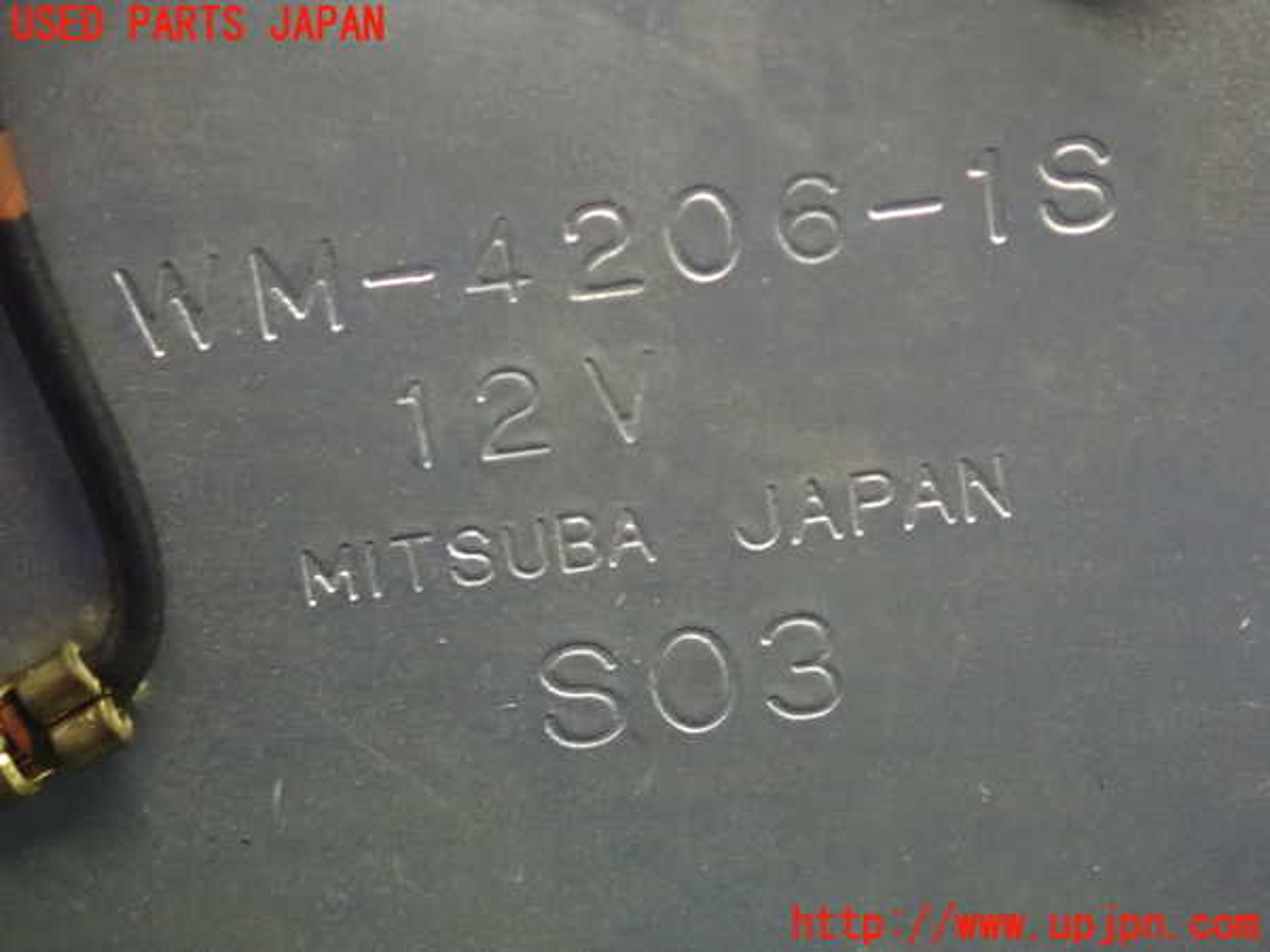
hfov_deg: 19.6
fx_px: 3669
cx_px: 635
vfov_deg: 14.8
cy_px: 476
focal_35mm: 100
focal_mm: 18
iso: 1250
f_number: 4.9
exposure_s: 1/25
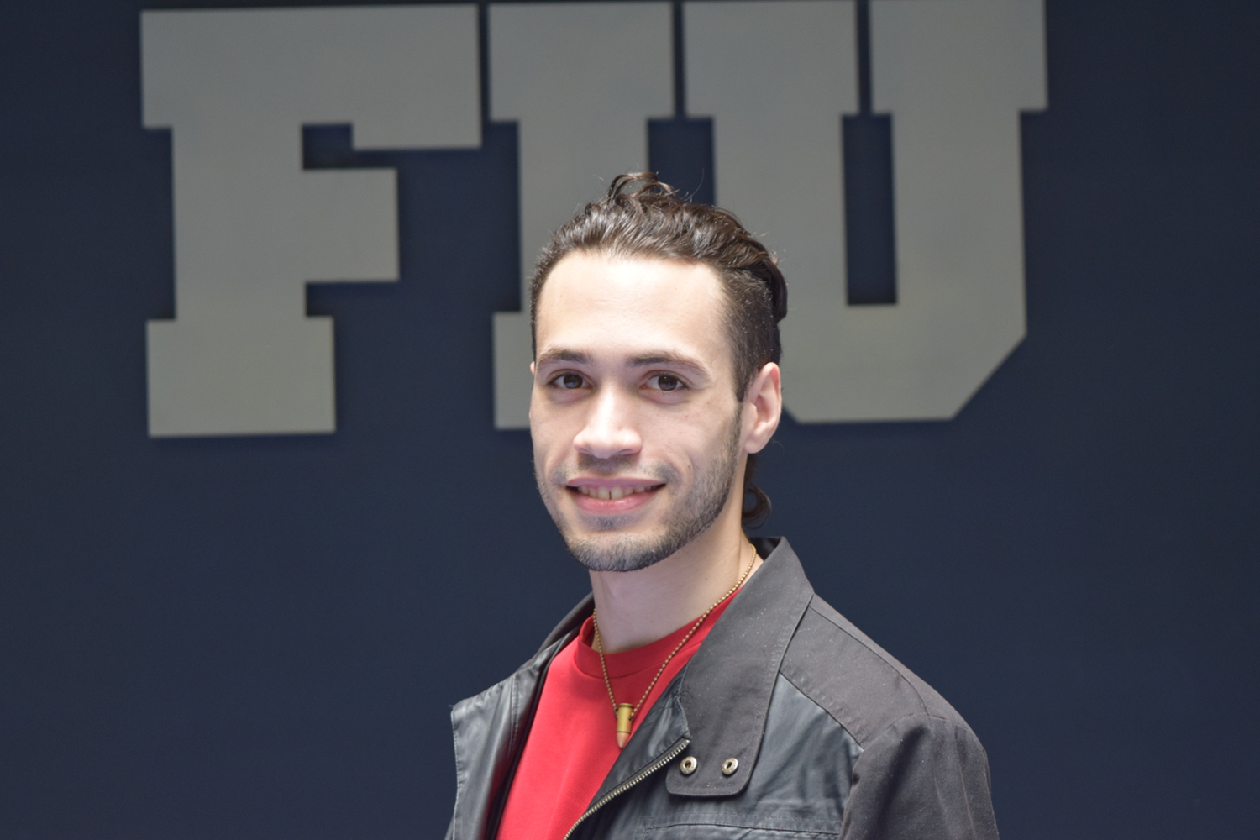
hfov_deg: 24.6
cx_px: 630
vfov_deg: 16.6
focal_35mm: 82
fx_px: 2887
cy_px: 420
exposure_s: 1/60
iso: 800
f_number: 5.6
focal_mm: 55
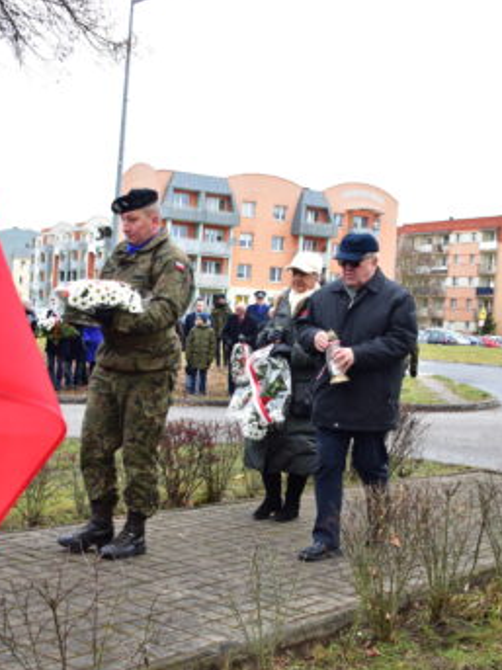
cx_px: 252
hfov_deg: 27.5
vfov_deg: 36.1
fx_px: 1025
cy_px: 395
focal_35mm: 53
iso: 500
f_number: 5
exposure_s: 1/160
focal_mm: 30
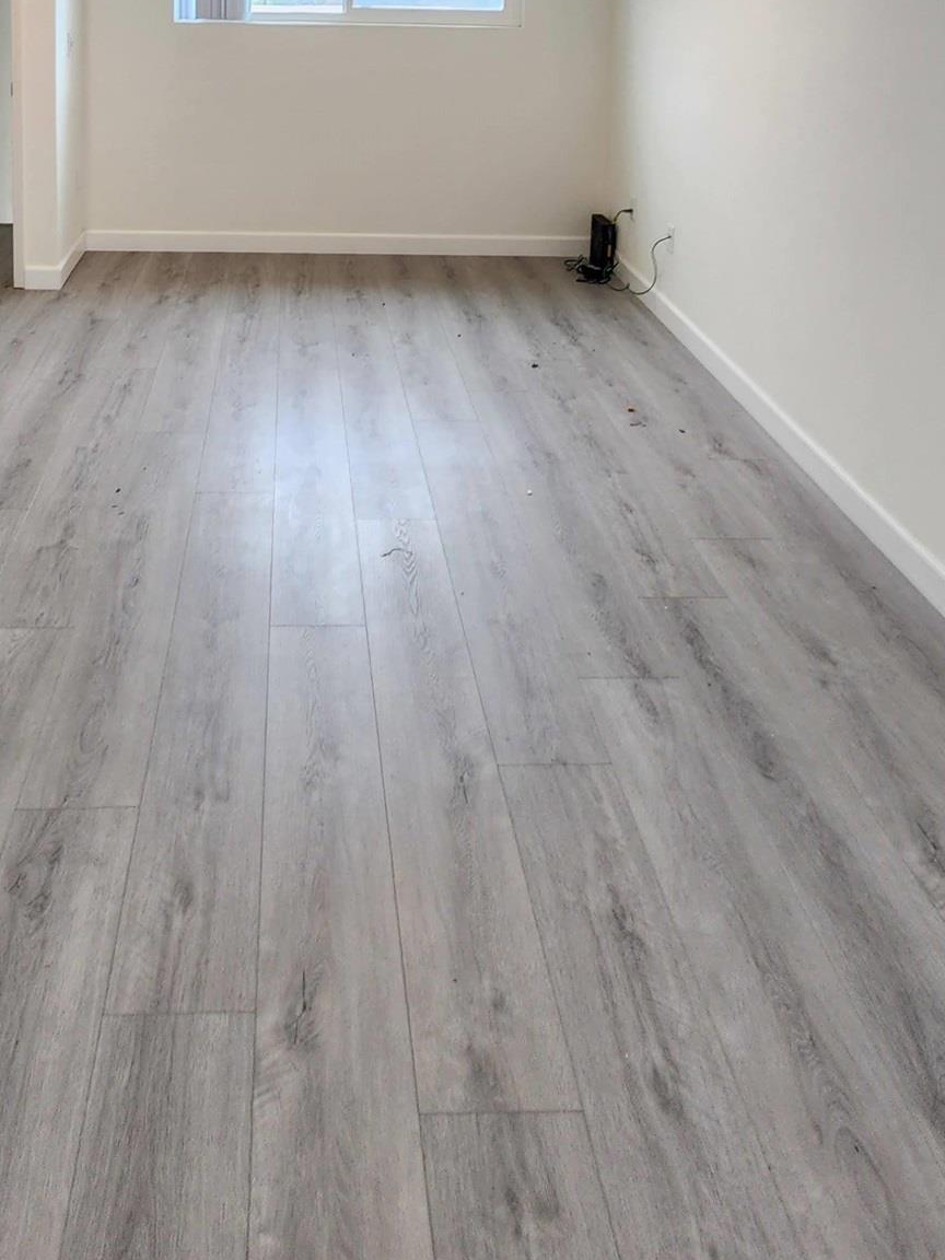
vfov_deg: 56.1
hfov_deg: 51.8
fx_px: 946
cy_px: 80
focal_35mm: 26
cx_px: 298
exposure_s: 1/60
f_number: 2.2
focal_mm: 2.2
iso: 100
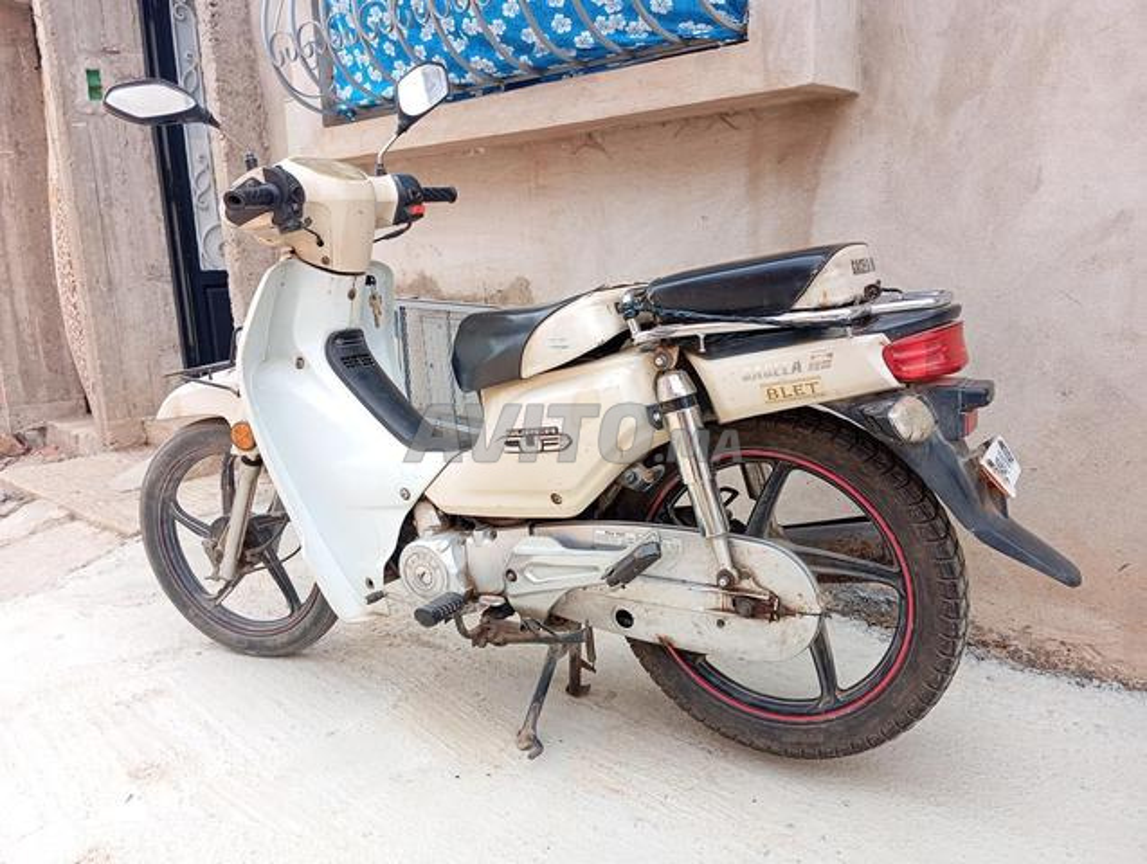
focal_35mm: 28
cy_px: 432
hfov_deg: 63.4
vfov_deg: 49.9
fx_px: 929
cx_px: 574
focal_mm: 4.22
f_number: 1.8
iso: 109
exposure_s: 1/157
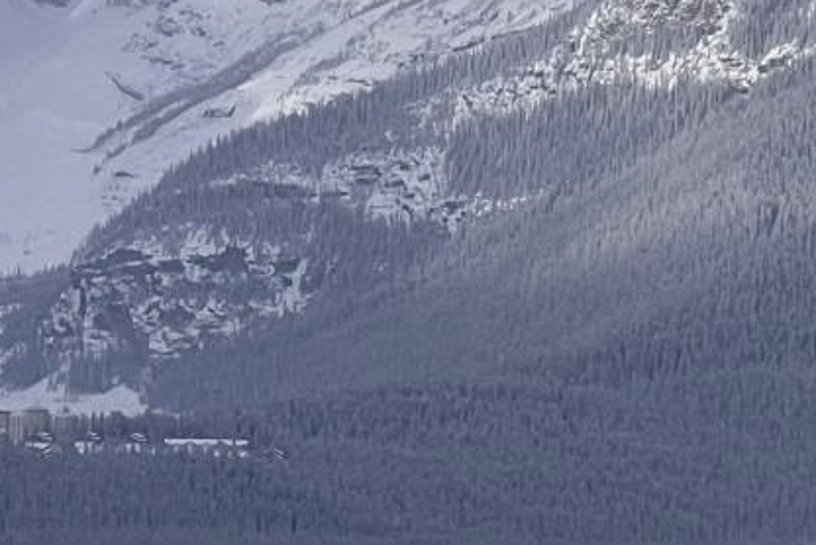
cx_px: -133
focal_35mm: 197
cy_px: 86
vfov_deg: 7.0
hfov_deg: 10.3
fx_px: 4468
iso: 32
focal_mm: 9
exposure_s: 1/582
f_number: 2.8
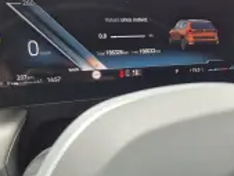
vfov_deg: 29.6
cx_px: 202
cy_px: 109
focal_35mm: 49
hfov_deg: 36.9
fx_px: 331
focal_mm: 5.4
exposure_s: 1/100
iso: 200
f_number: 1.8
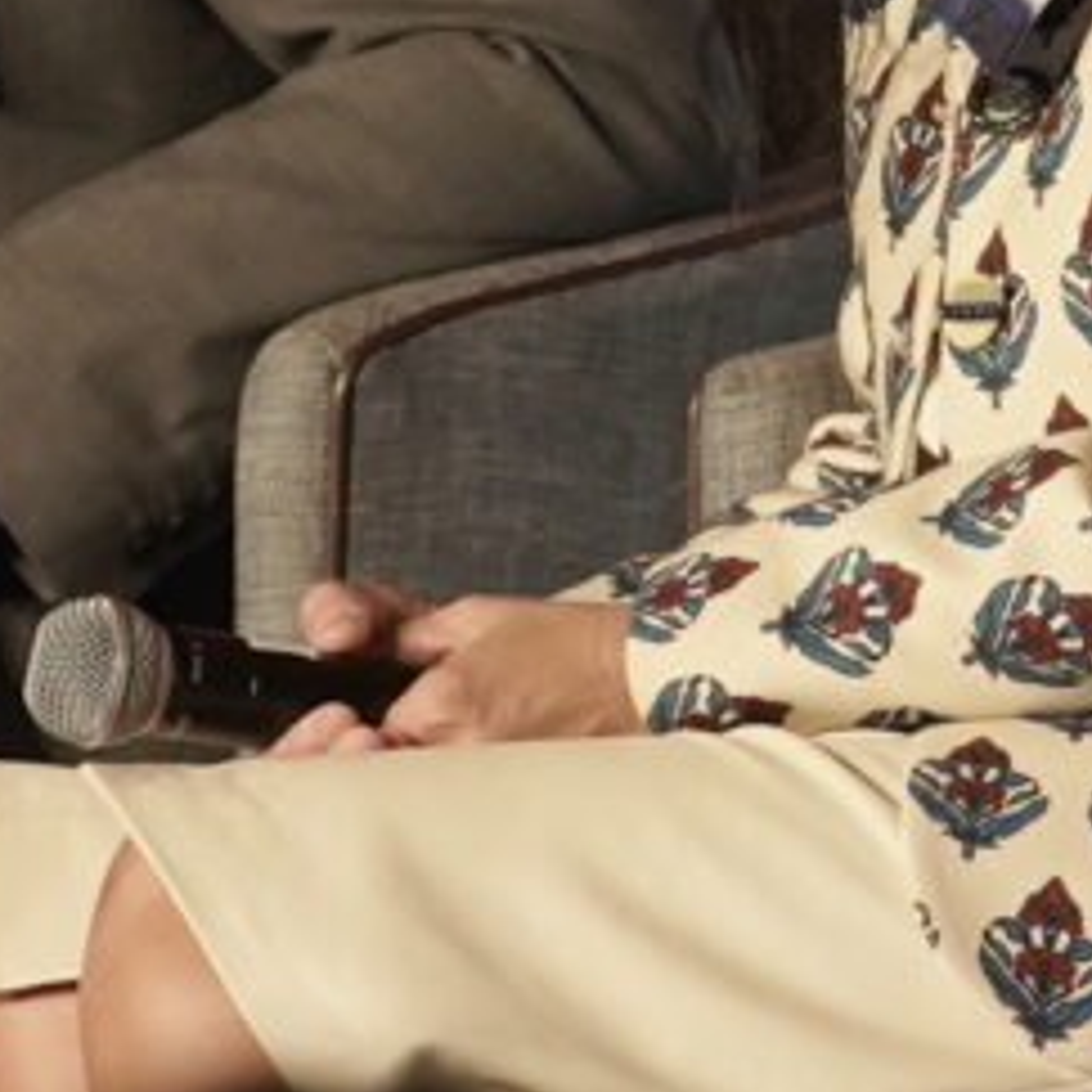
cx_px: 1119
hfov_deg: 1.1
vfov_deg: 1.1
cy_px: -213
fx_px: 57604
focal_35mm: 1614
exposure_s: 1/200
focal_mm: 180
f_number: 4
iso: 800
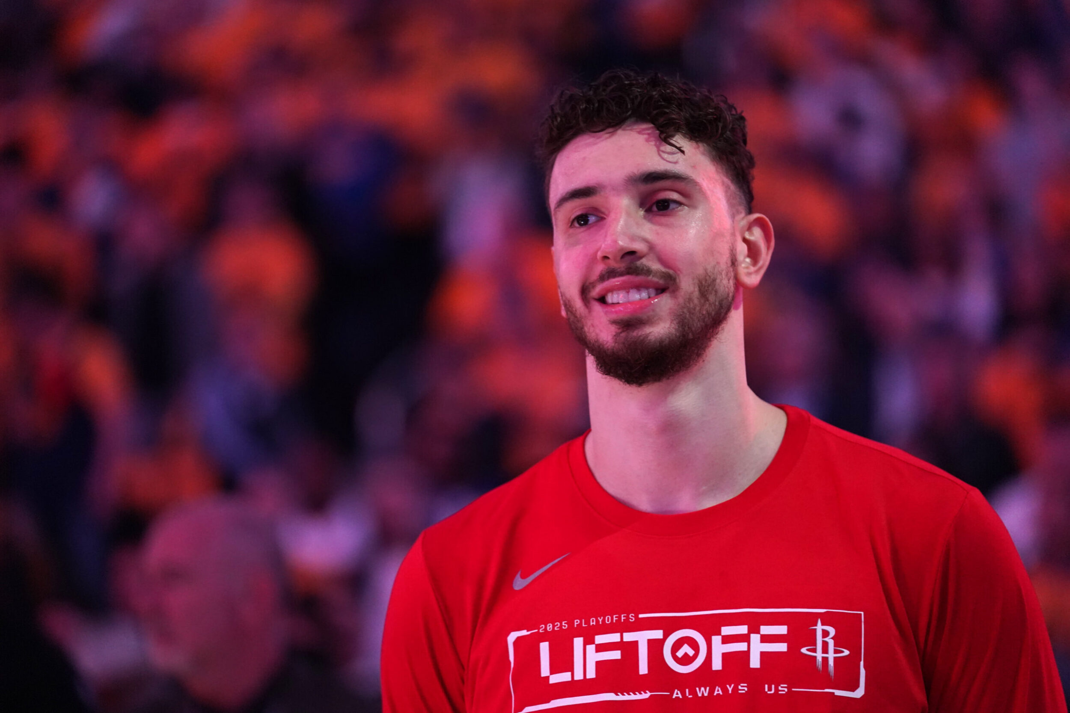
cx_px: 535
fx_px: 4874
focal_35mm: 164
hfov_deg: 12.5
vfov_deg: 8.4
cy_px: 356
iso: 5000
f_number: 2.8
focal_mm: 164
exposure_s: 1/500
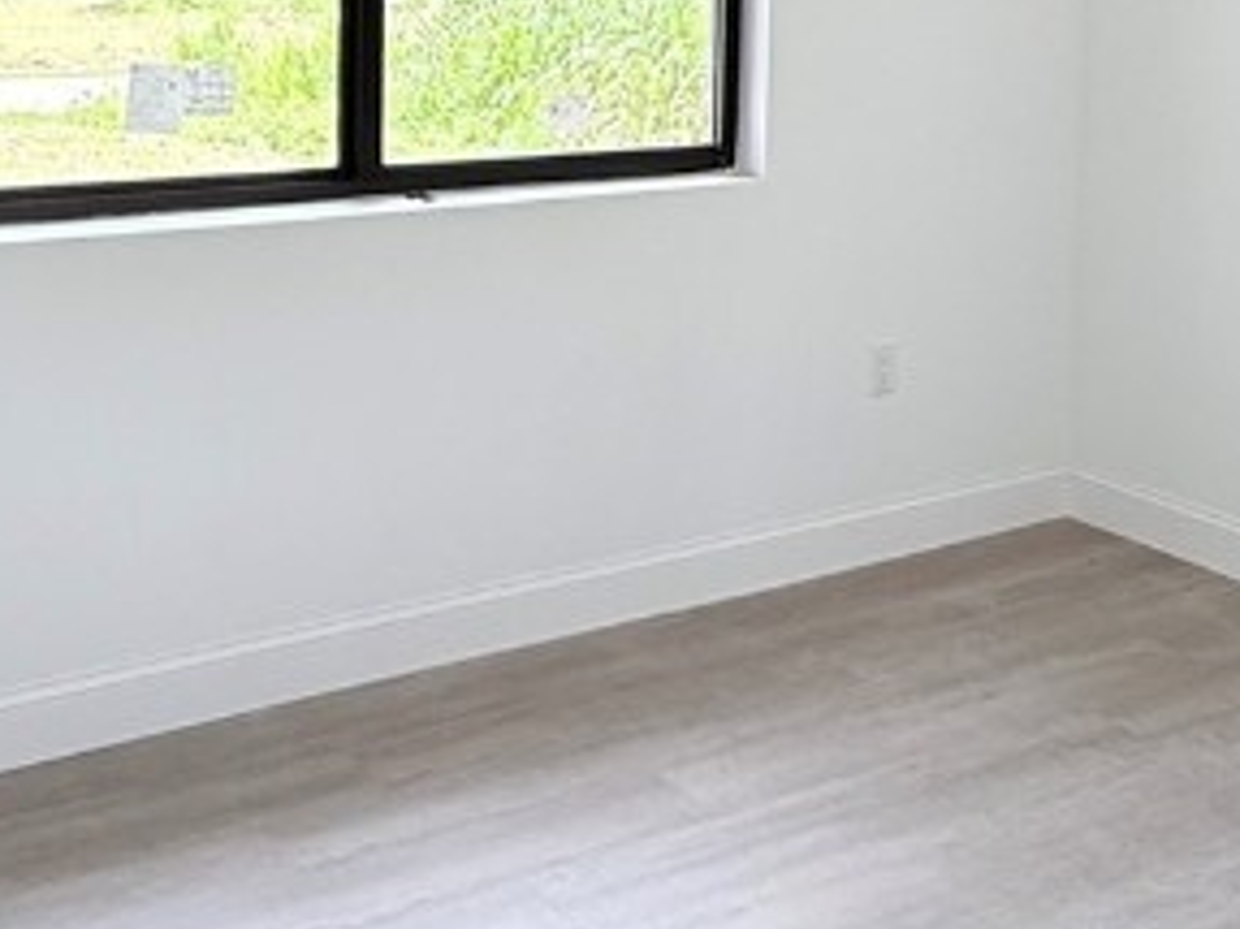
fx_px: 1790
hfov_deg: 38.2
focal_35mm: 50
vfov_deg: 27.7
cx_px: 639
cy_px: 48
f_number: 2.2
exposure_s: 1/120
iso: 125
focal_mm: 2.22
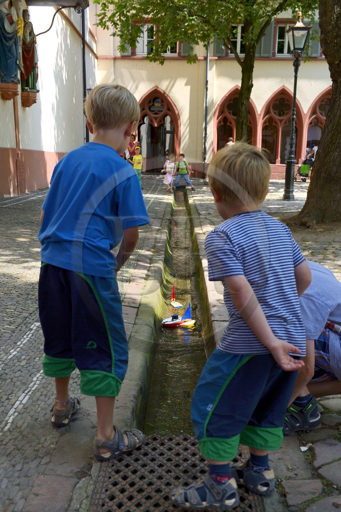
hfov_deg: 41.1
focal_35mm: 32
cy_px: 256
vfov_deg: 58.7
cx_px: 170
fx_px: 455
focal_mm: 32
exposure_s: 1/400
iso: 200
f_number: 5
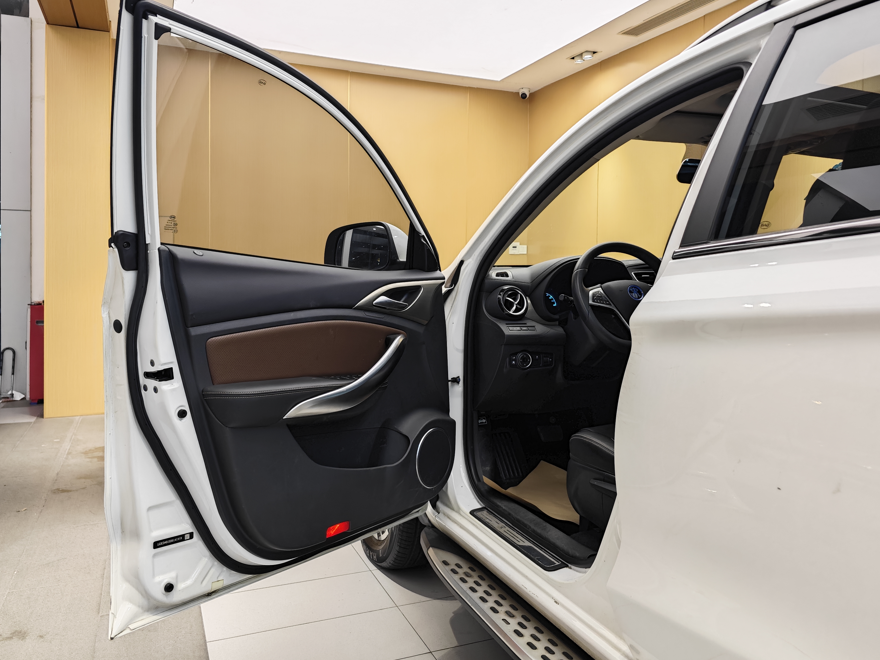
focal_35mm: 27
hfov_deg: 65.3
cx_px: 444
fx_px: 686
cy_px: 291
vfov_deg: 51.2
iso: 400
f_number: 1.9
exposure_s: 1/100
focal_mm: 8.7
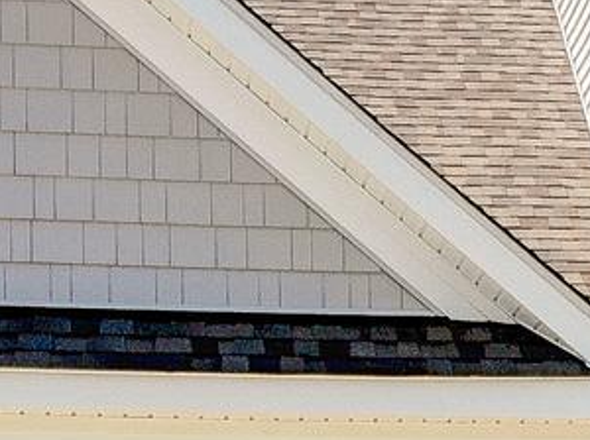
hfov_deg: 12.0
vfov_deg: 8.7
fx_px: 2791
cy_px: 731
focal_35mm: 164
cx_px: 549
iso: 117
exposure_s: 1/1364
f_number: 2.8
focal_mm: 4.5
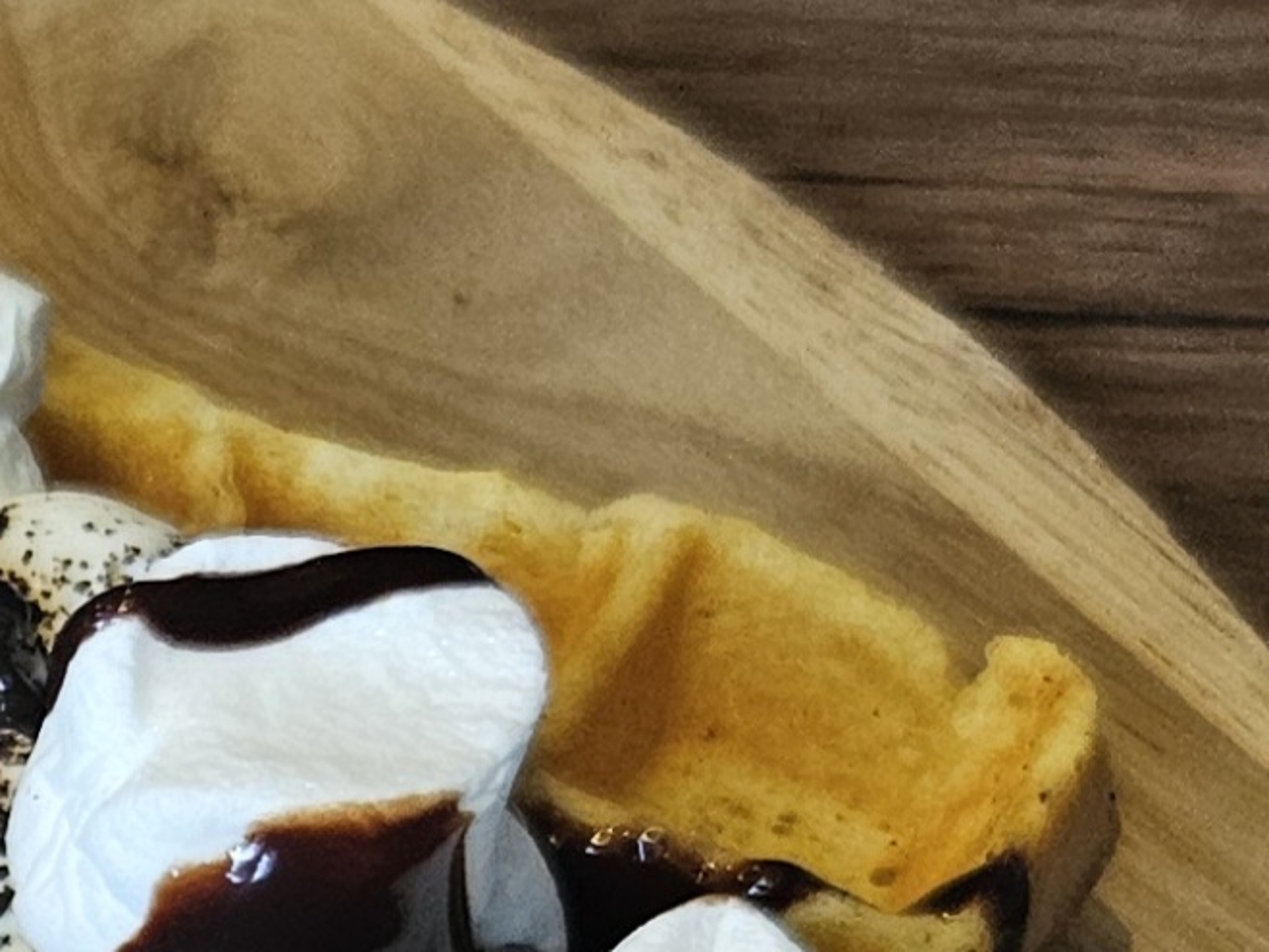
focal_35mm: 75
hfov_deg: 23.1
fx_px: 2749
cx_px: -379
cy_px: 1240
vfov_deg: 18.3
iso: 250
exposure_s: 1/101
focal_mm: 5.4
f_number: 1.8
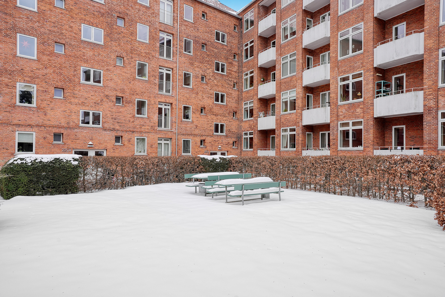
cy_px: 148
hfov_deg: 76.1
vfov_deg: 55.1
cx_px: 222
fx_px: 284
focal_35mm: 23
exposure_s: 1/80
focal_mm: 23
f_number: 8
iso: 400
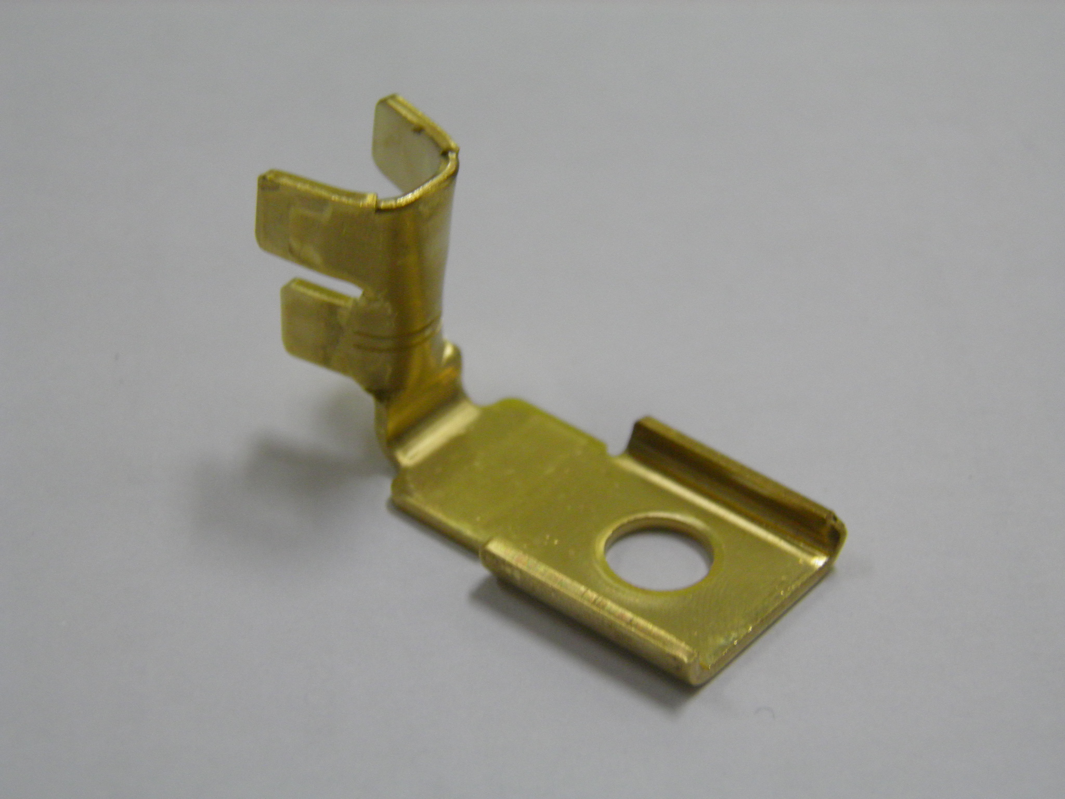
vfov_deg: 17.6
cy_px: 400
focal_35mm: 84
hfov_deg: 23.3
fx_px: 2584
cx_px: 532
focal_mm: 15.2
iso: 200
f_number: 3.9
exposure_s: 1/40
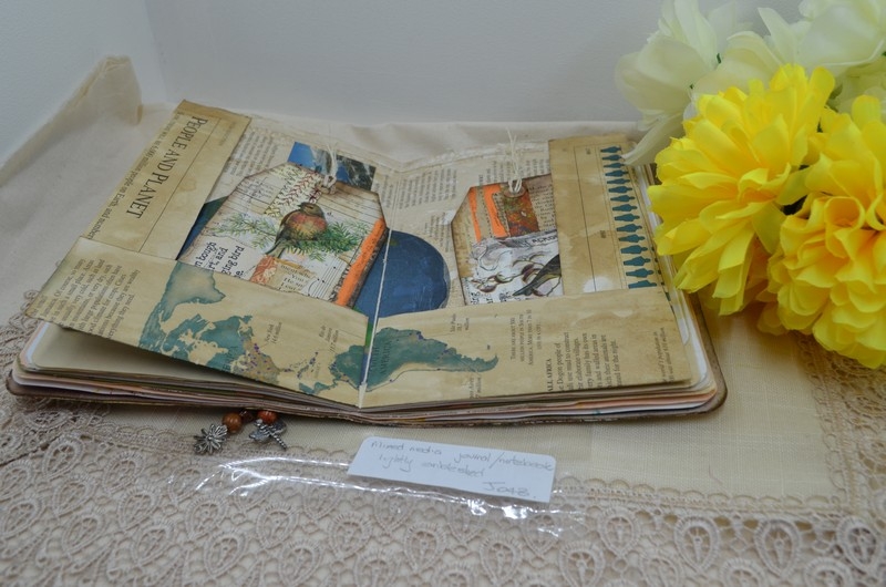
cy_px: 294
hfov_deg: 57.3
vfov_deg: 39.8
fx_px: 811
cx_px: 443
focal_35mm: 33
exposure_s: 1/60
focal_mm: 22
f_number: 8
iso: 400
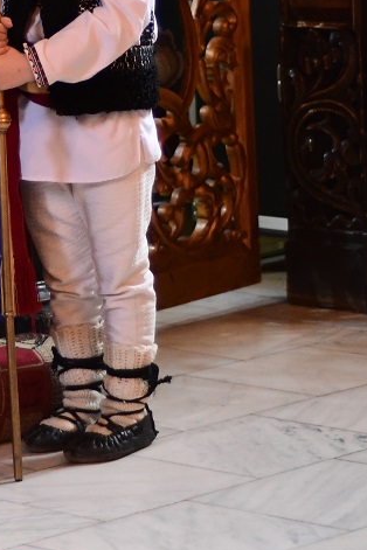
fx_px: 2920
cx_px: 60
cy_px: 89
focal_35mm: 191
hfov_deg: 7.2
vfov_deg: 10.7
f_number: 1.8
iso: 2000
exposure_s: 1/100
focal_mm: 50
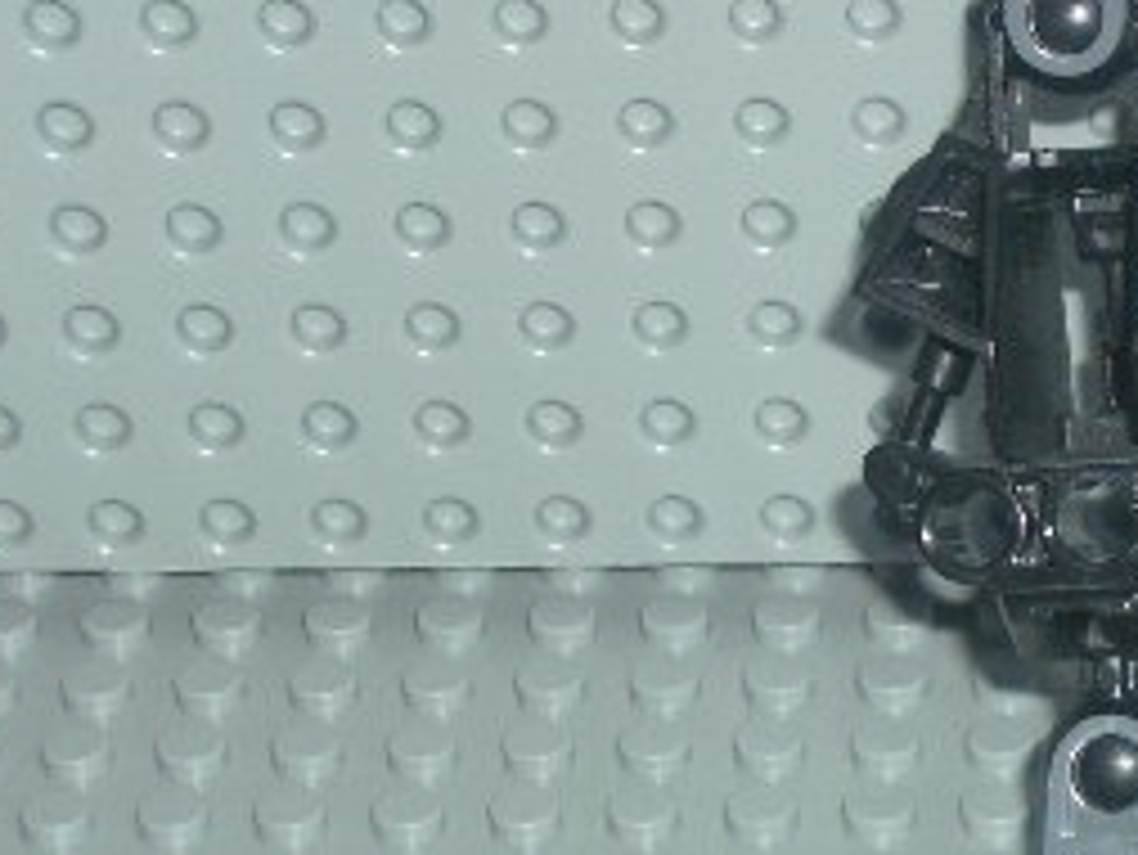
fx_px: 6151
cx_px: 1160
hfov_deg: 10.5
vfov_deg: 7.9
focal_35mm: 187
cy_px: 248
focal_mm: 12.2
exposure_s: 1/60
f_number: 3.9
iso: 100
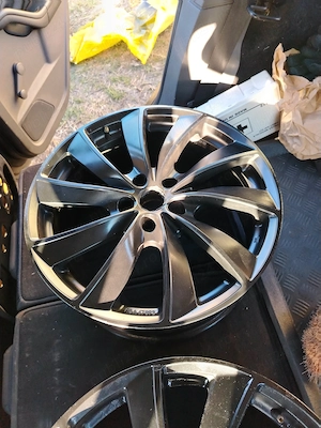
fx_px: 297
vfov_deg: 71.6
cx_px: 160
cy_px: 214
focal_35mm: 24
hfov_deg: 56.8
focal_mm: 5.25
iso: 738
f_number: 1.75
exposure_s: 1/100
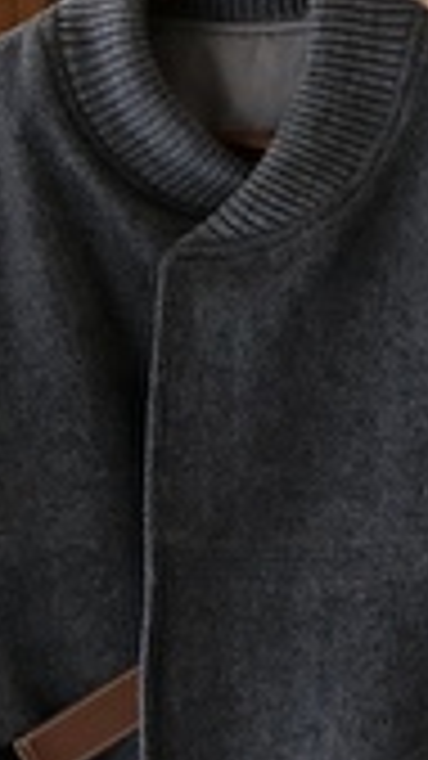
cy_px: 690
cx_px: 216
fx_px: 10436
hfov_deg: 2.3
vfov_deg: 4.2
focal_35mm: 517
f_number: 3.2
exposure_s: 1/125
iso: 500
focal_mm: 34
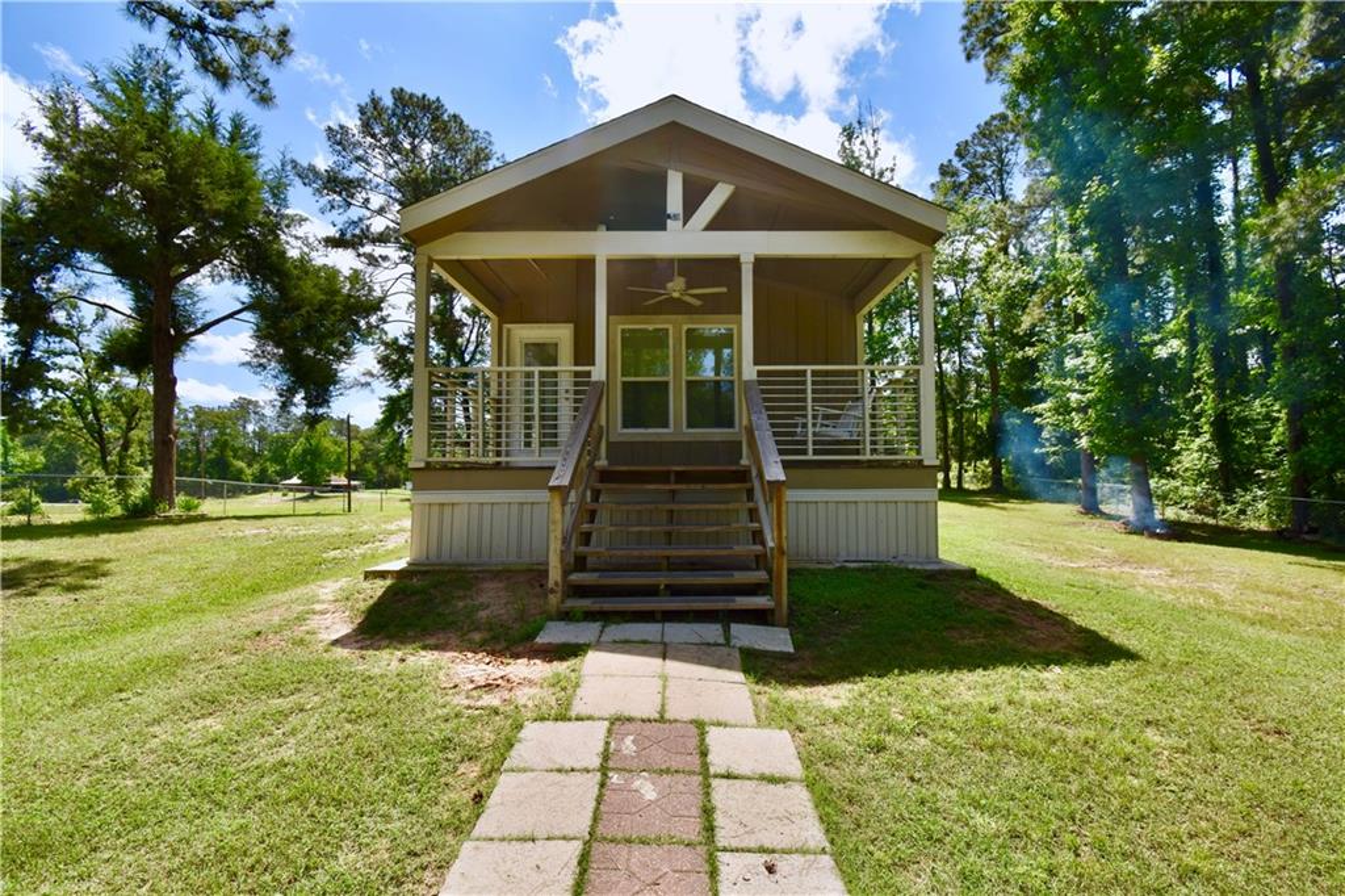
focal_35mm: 15
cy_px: 448
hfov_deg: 100.4
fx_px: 560
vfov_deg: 77.3
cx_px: 672
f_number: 9
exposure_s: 1/200
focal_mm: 10
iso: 100
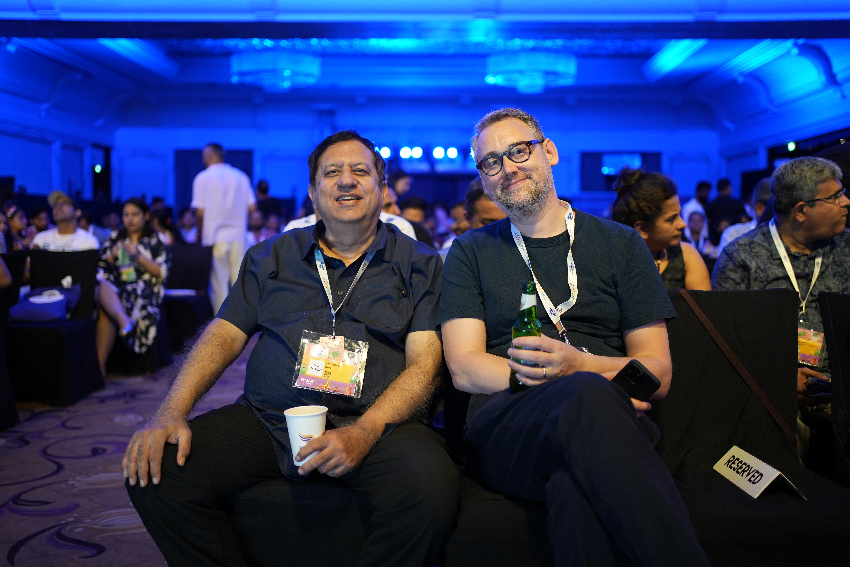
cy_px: 284
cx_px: 425
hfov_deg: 54.4
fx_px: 826
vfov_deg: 37.9
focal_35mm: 35
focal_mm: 35
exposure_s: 1/100
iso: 800
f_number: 1.8
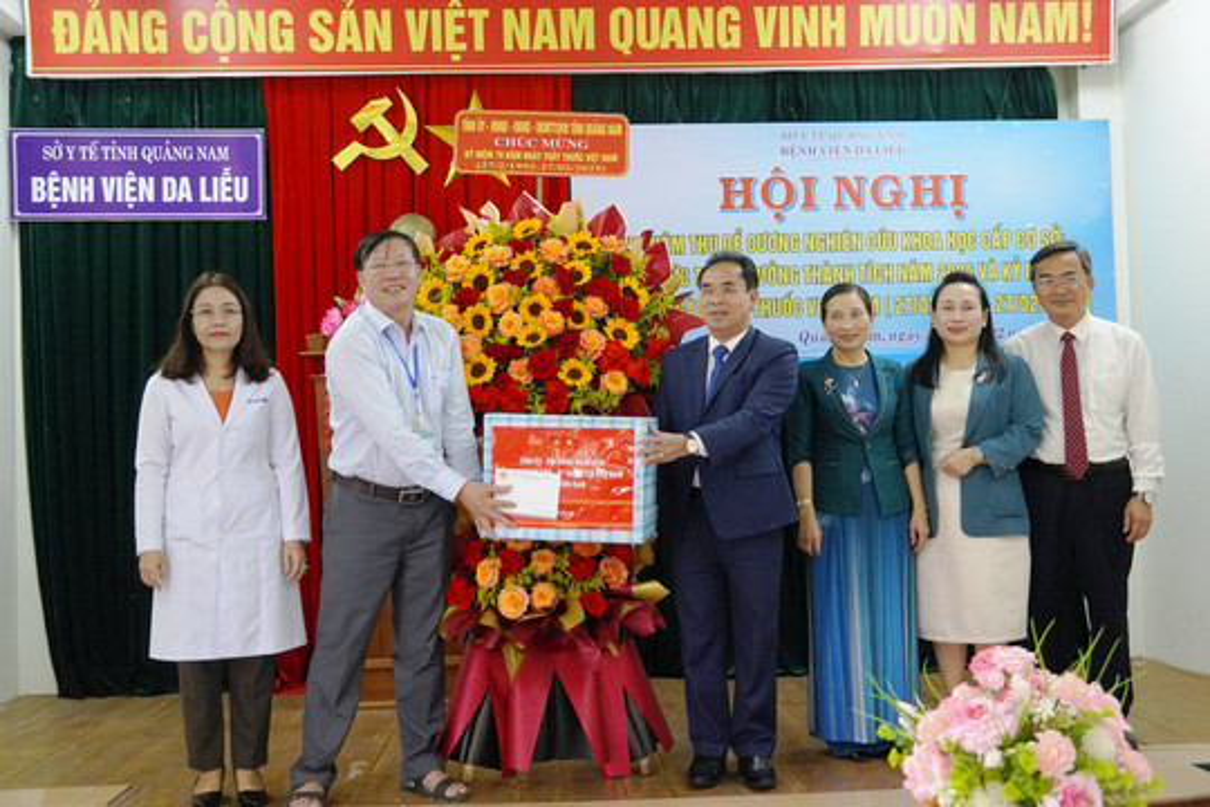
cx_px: 605
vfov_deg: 34.2
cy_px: 404
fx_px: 1311
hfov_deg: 49.6
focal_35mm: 39
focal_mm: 26
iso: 2500
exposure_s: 1/160
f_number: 4
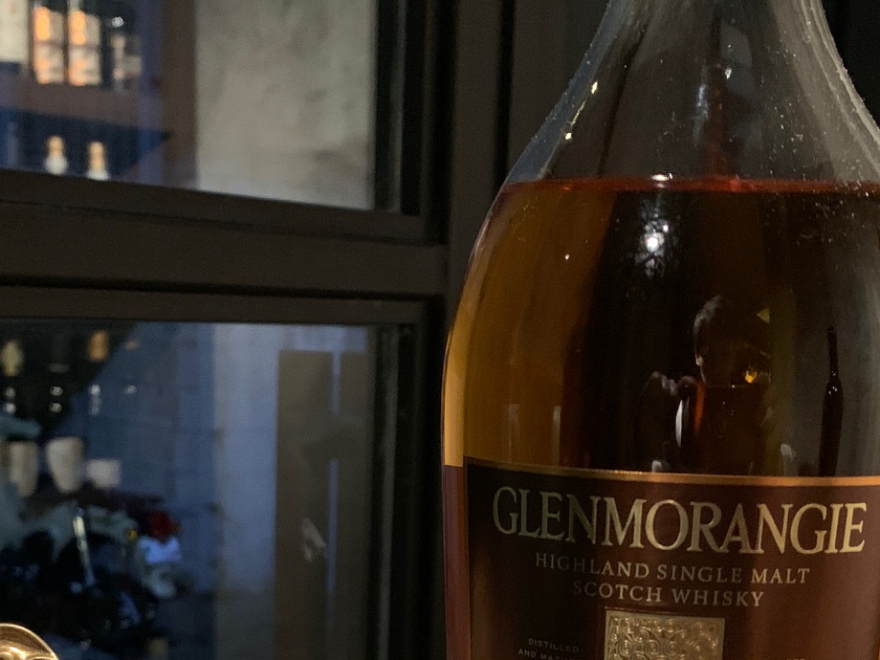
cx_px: 392
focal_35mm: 57
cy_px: 620
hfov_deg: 33.7
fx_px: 1449
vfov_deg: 24.7
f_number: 1.8
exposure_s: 1/17
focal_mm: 4.25
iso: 800
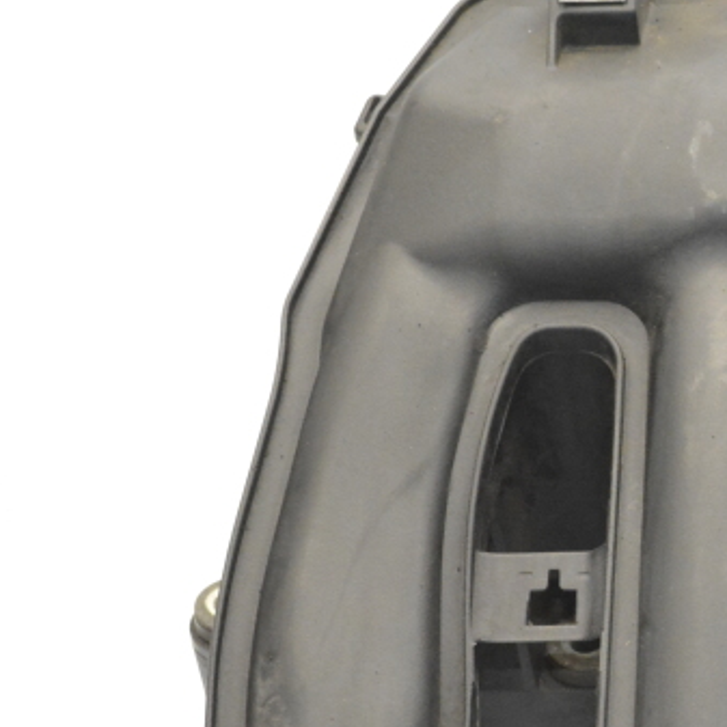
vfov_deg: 15.0
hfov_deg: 14.4
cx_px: 938
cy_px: 550
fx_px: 2756
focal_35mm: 116
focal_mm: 30
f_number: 8
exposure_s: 1/200
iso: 5000
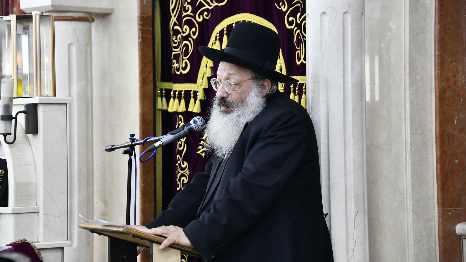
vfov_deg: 8.5
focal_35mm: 142
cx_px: 232
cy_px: 114
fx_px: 1755
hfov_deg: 15.1
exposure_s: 1/125
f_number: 5.6
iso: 1600
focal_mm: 135
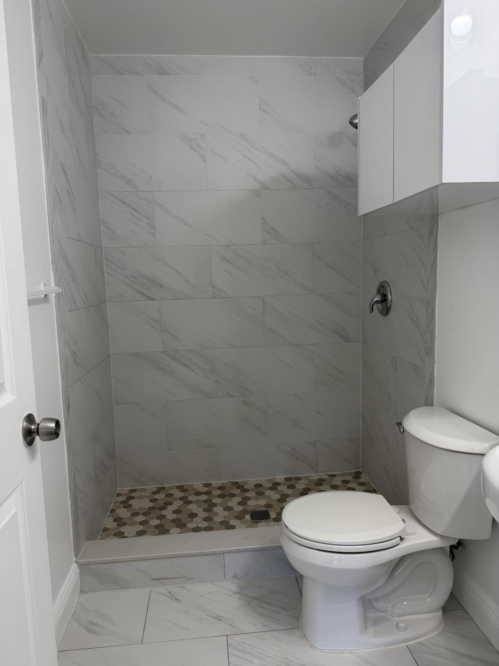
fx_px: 461
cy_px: 333
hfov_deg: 56.8
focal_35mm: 24
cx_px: 250
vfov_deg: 71.6
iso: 64
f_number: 1.78
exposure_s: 1/129
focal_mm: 6.76
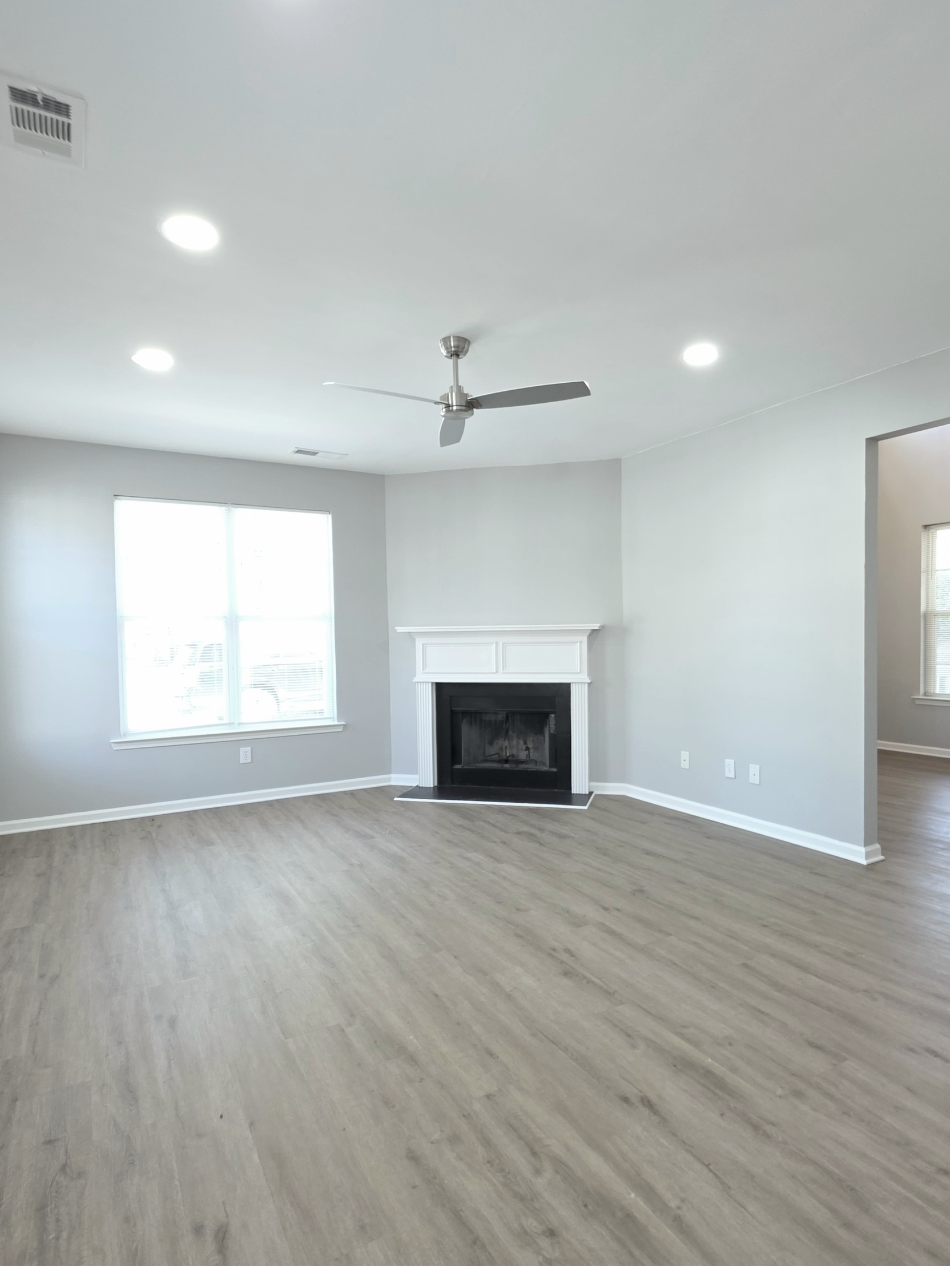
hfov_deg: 71.5
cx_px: 506
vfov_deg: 87.8
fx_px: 659
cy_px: 635
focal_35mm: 18
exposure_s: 1/60.2
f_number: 1.9
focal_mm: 2.2
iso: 160
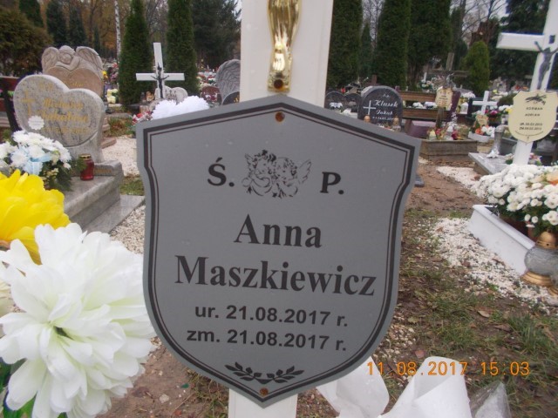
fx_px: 419
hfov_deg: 67.3
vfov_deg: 53.1
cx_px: 279
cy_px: 209
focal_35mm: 26
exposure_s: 1/250
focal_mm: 4.6
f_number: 3.2
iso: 320
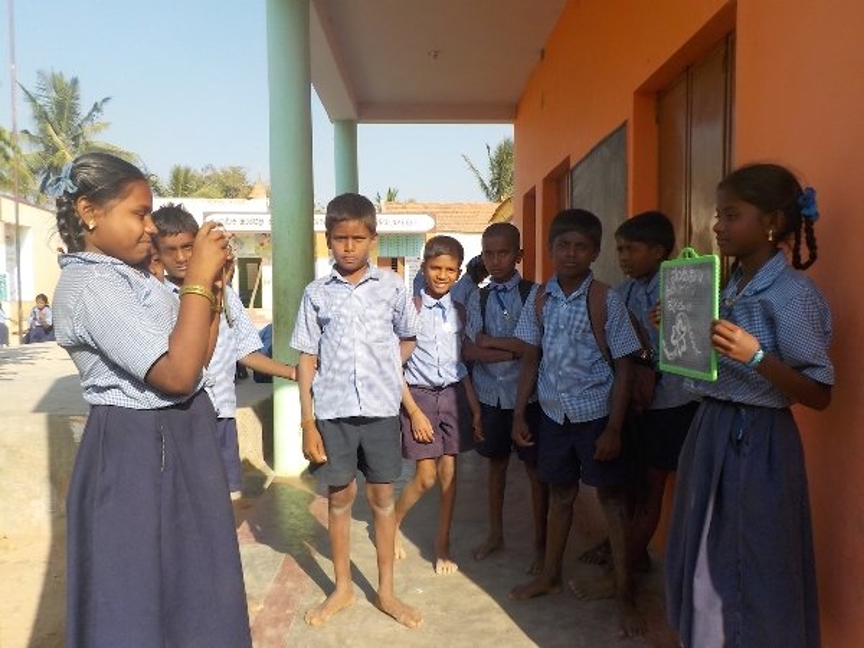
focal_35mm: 30
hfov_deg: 60.0
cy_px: 324
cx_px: 432
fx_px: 749
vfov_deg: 46.8
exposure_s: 1/800
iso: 125
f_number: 3.3
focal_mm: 4.1
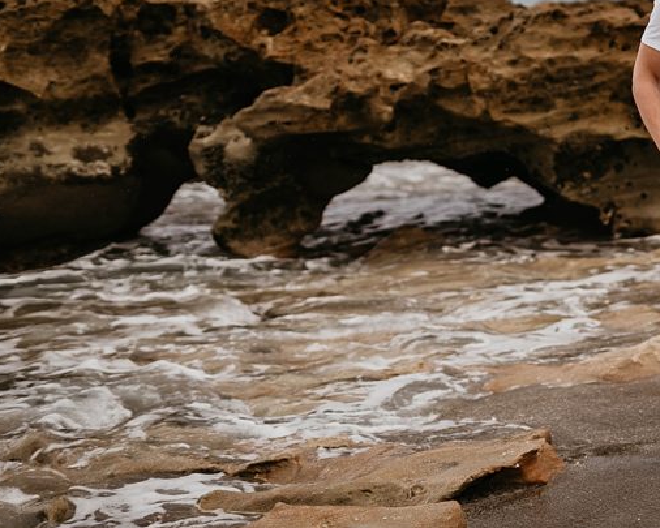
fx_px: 1856
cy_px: 110
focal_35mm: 95
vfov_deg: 16.1
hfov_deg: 19.9
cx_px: 557
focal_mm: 50
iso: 320
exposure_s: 1/2500
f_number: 1.8
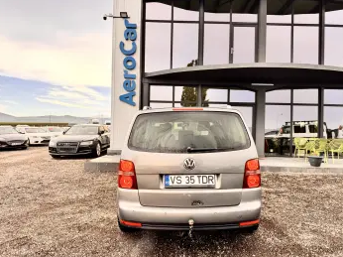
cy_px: 131
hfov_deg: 69.4
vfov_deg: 54.8
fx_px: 248
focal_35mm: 25
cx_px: 175
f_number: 1.78
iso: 80
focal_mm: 6.76
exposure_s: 1/1042
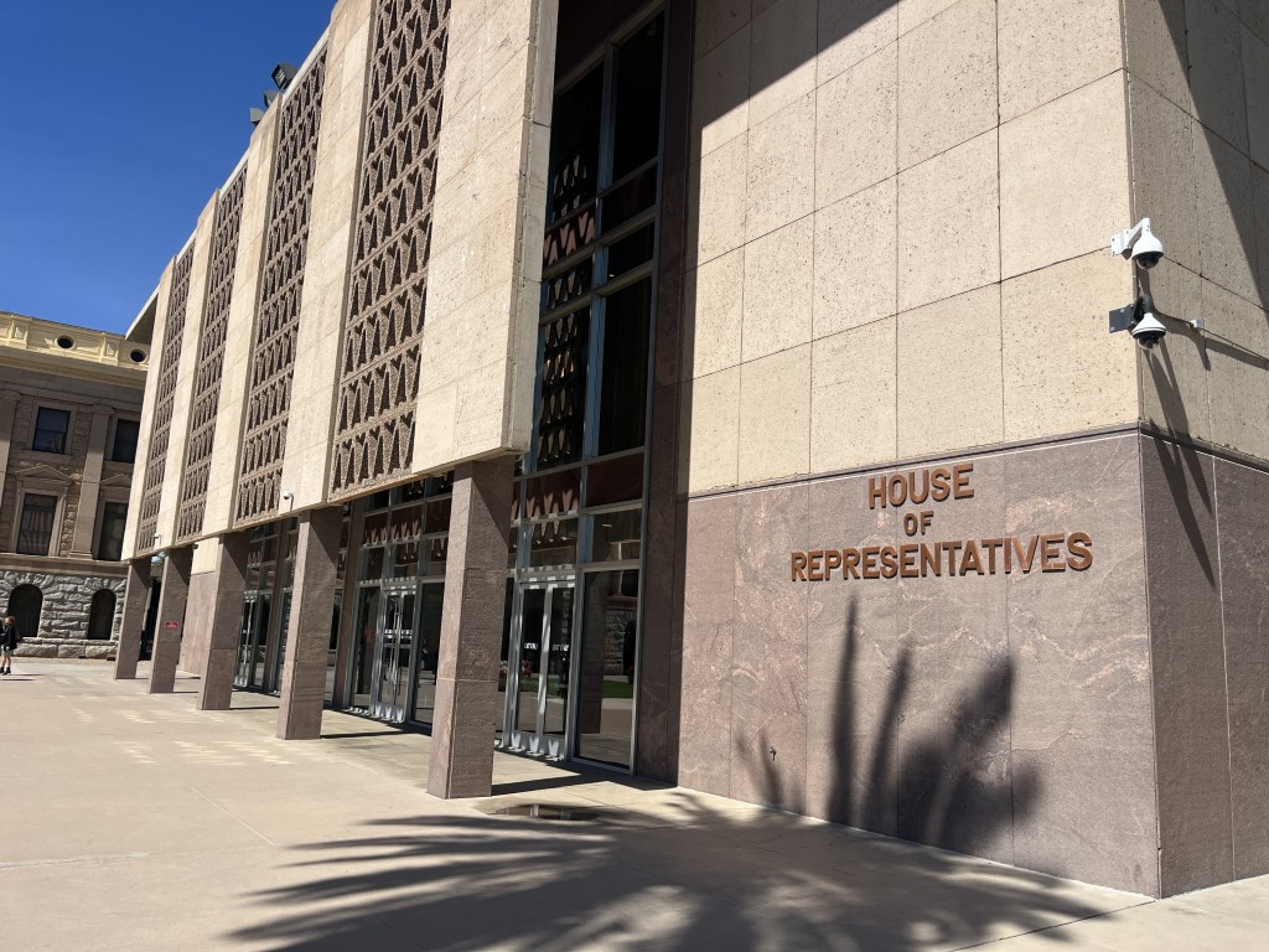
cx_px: 634
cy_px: 476
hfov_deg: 67.3
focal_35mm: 26
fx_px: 953
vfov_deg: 53.1
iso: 50
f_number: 1.6
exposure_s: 1/5076
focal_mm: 5.1
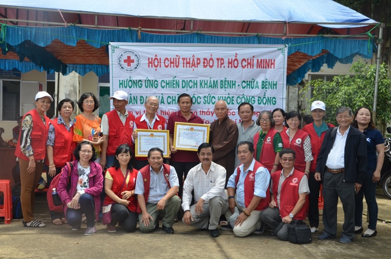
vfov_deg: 25.7
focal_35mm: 52
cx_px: 196
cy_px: 130
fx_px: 569
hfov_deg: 37.9
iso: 1000
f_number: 11
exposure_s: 1/500
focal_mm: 35
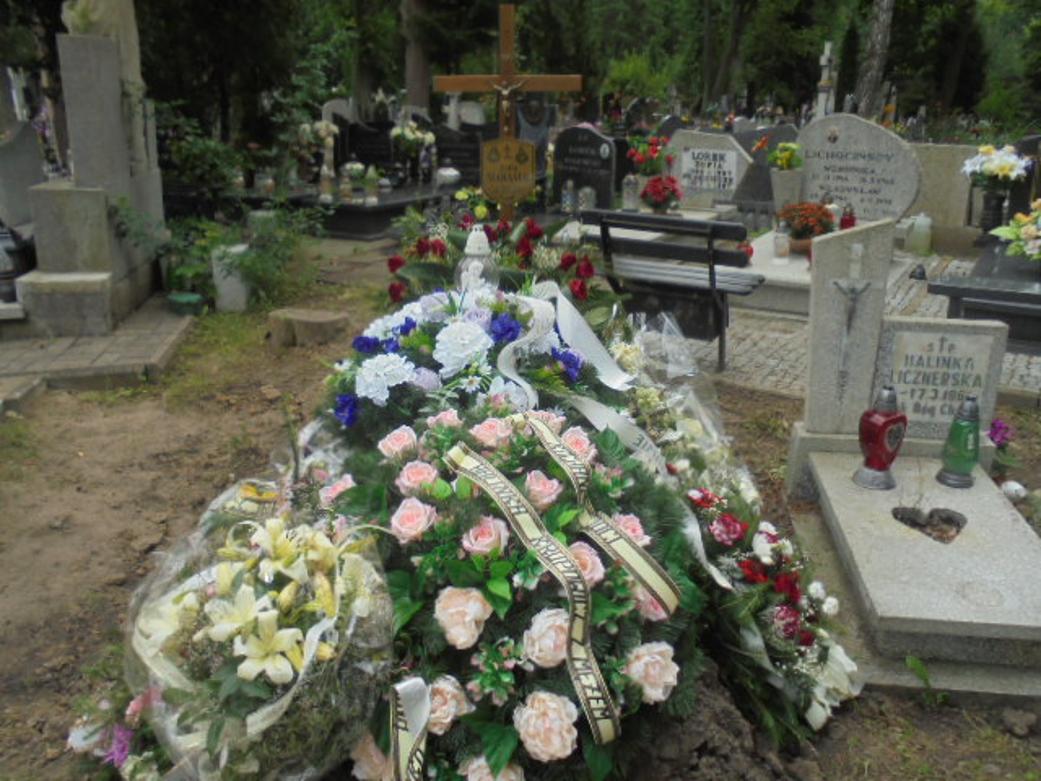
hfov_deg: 61.7
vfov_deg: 48.2
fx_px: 872
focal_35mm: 29
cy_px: 390
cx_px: 520
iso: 100
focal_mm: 5.3
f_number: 3.7
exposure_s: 1/400
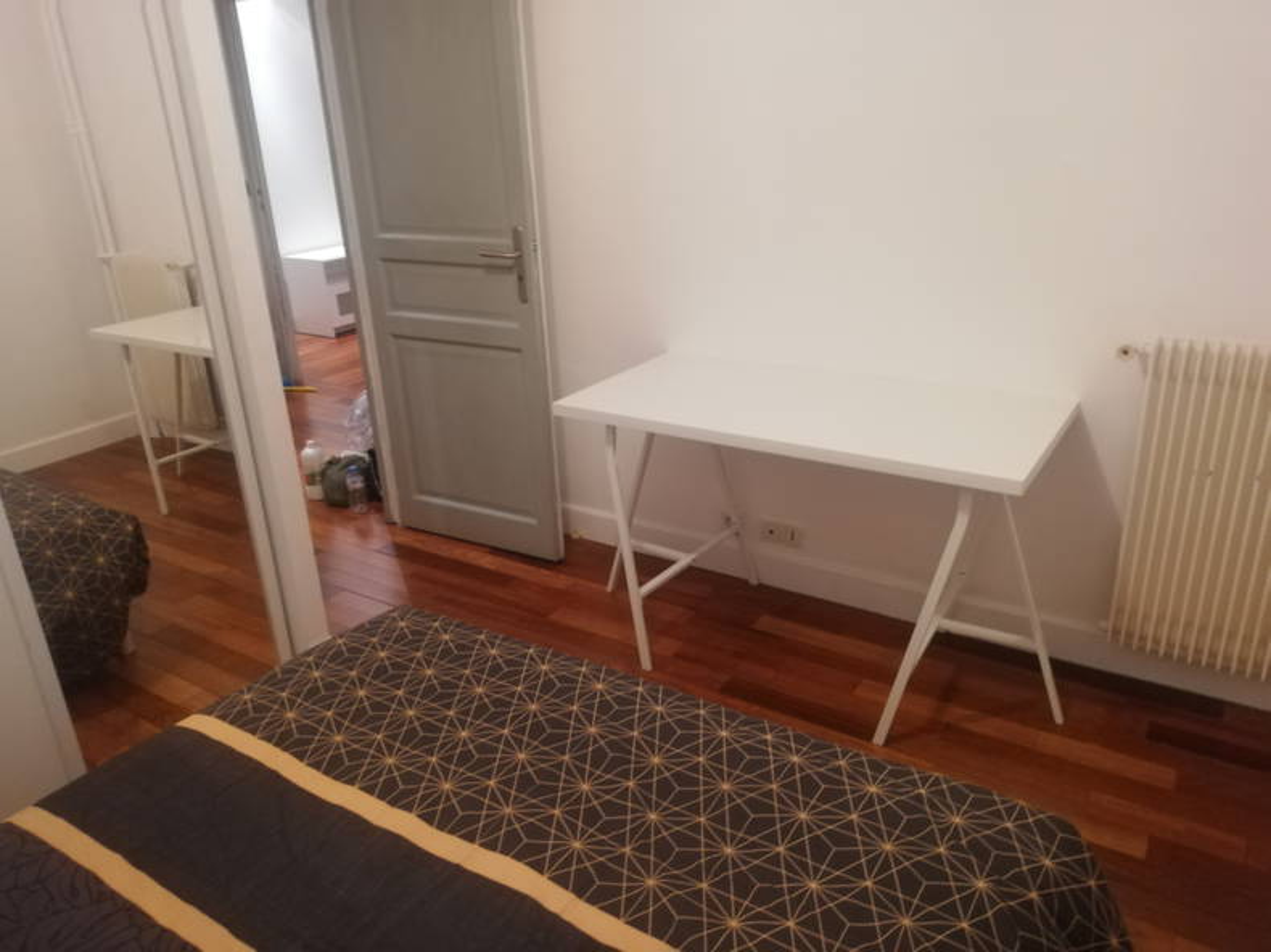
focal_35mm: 26
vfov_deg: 53.0
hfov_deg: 67.3
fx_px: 954
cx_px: 636
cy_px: 476
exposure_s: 1/20
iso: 500
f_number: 2.2
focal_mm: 3.81
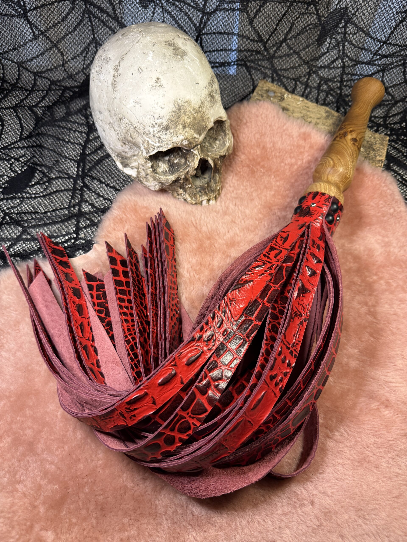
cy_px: 271
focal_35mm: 24
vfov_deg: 71.6
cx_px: 204
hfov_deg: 56.8
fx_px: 376
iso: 160
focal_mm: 6.76
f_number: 1.78
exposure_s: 1/50
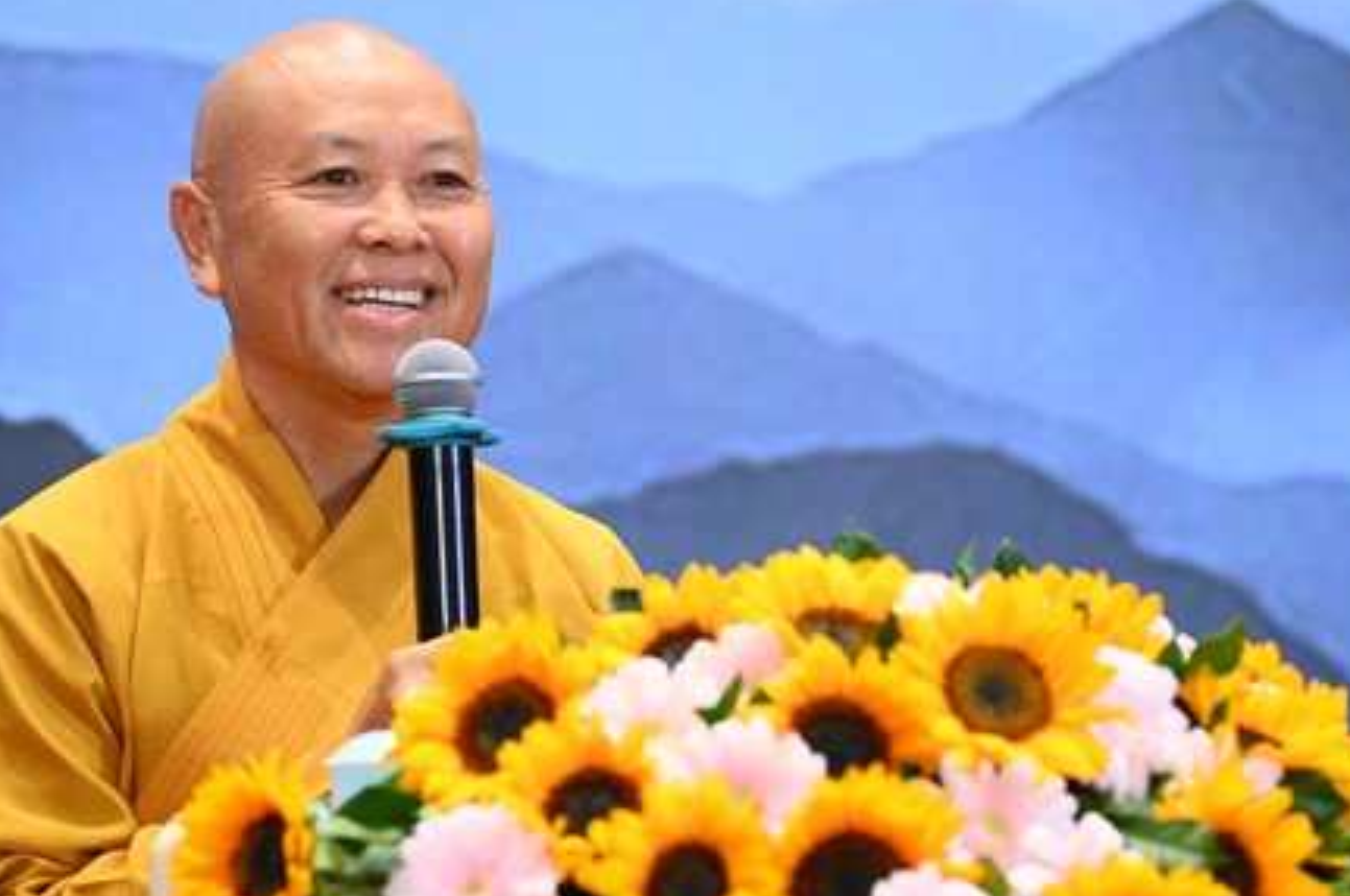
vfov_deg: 7.6
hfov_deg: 11.4
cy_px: 357
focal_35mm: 181
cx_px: 658
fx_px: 6777
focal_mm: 120
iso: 4000
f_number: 4
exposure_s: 1/160
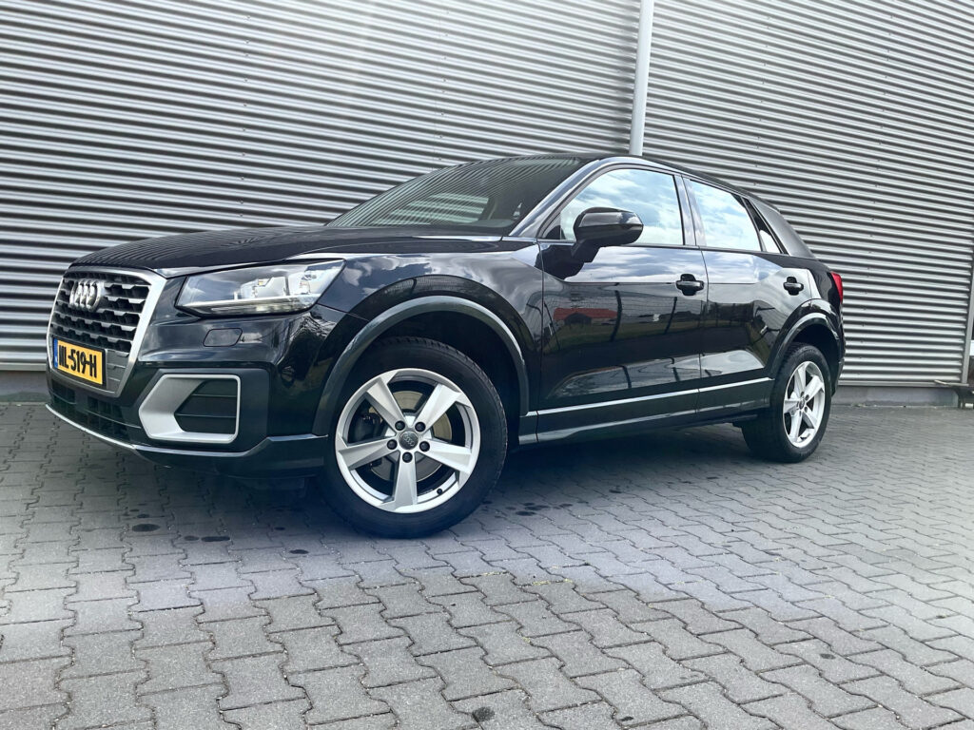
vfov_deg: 48.2
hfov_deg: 61.7
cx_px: 487
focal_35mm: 29
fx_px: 816
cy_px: 365
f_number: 1.8
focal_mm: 3
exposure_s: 1/514
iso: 16
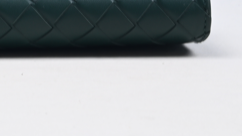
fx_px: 1084
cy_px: -123
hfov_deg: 12.4
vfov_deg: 7.0
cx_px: -53
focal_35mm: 169
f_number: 16
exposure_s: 1/2.5
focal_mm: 40
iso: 100
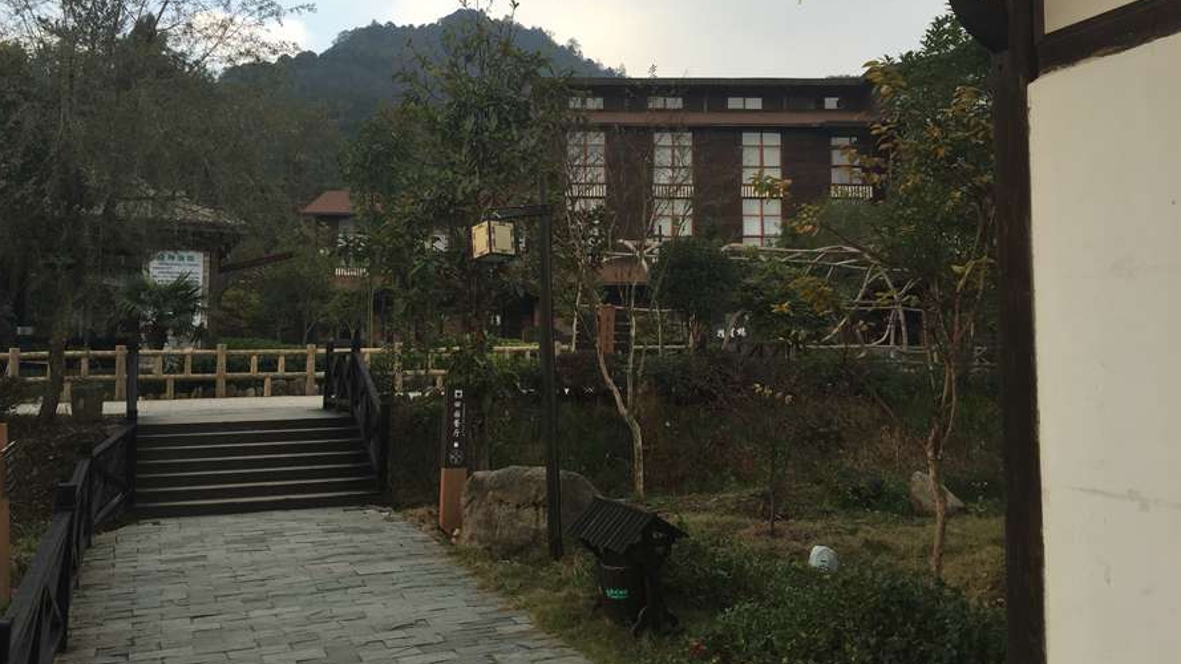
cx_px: 586
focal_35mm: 32
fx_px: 1002
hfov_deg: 61.0
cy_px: 270
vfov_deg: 36.6
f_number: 2.2
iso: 32
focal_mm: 4.15
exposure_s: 1/311
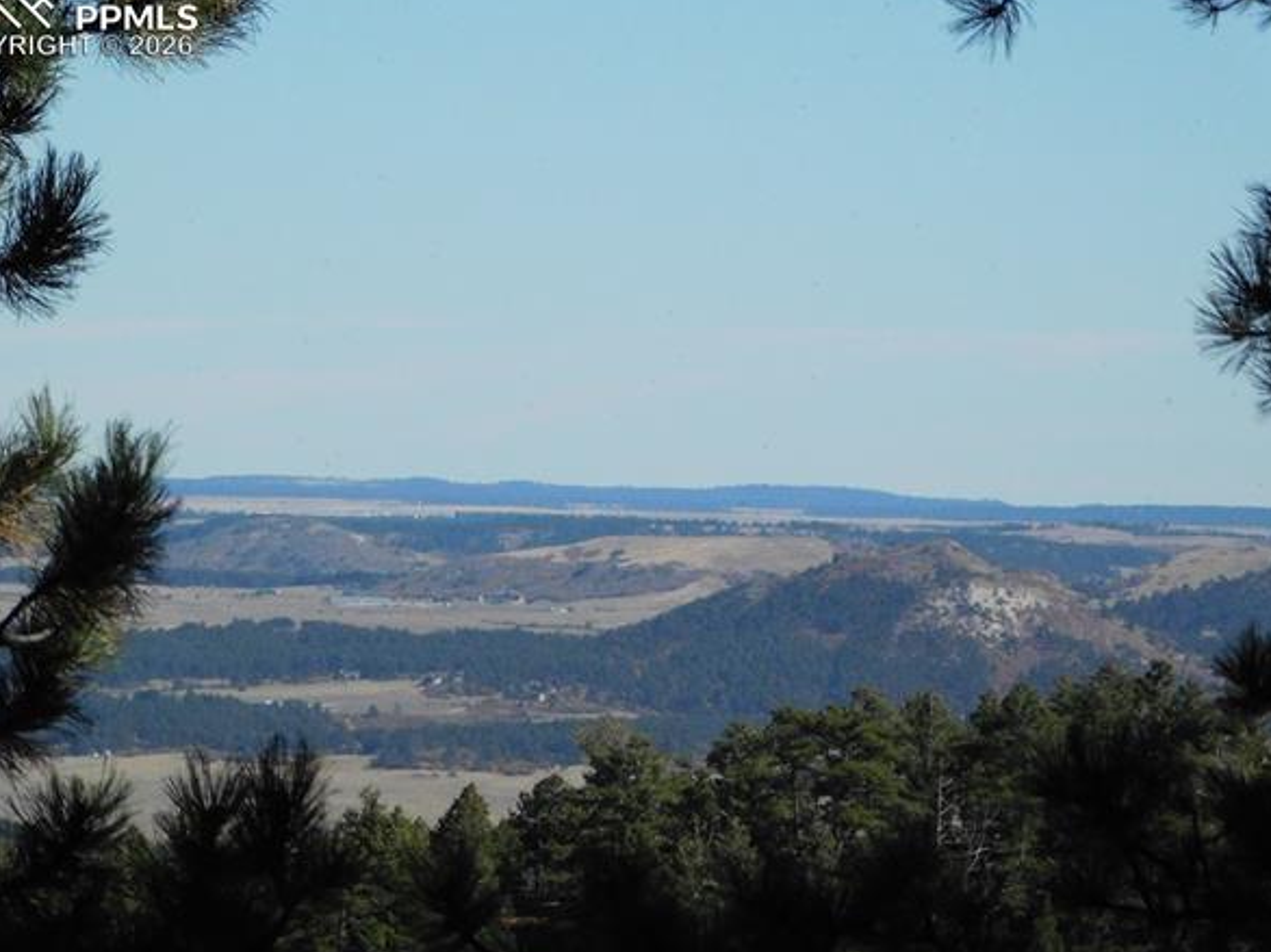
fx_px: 11781
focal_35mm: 321
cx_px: 620
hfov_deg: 6.2
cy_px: 500
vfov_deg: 4.6
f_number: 11.4
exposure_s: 1/1250
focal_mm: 52.2
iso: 800
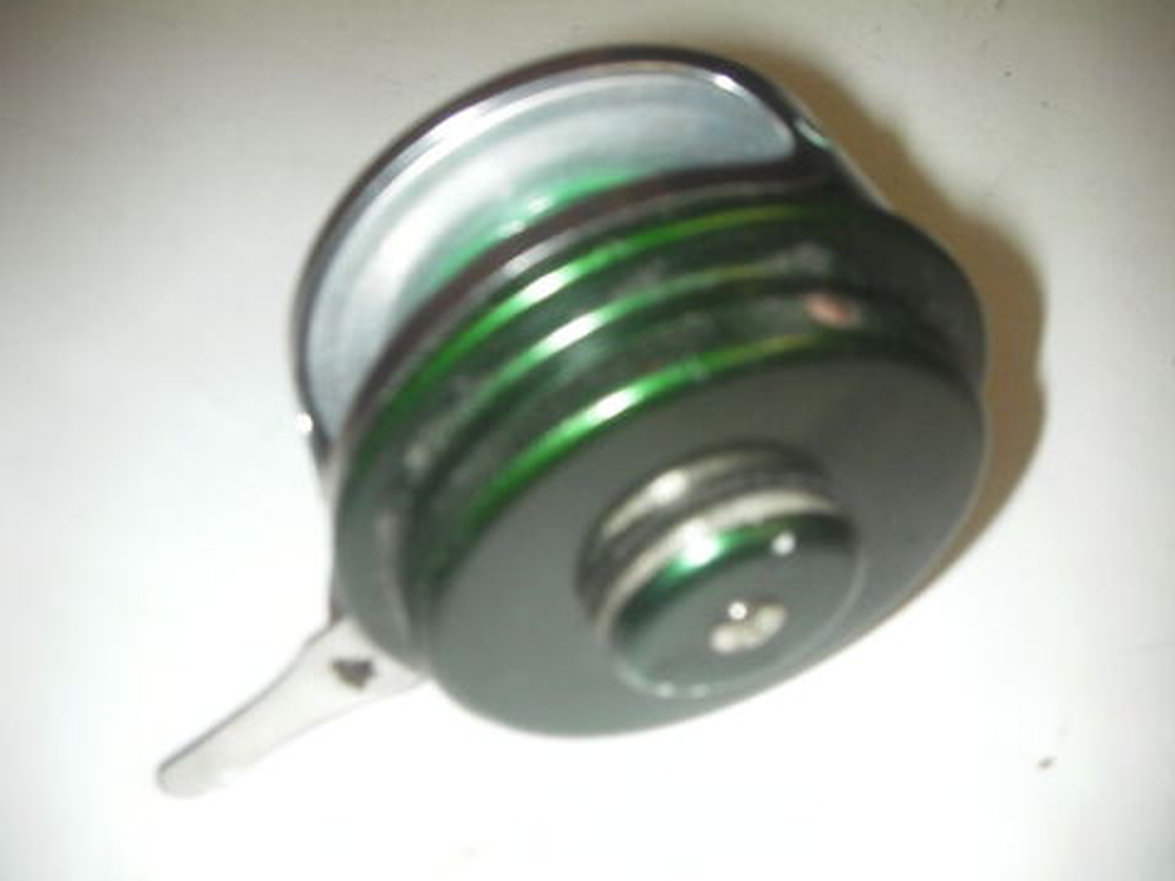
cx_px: 588
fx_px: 1290
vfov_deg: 37.7
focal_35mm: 38
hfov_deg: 49.0
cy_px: 440
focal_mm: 6.3
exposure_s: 1/30
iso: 200
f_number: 3.5
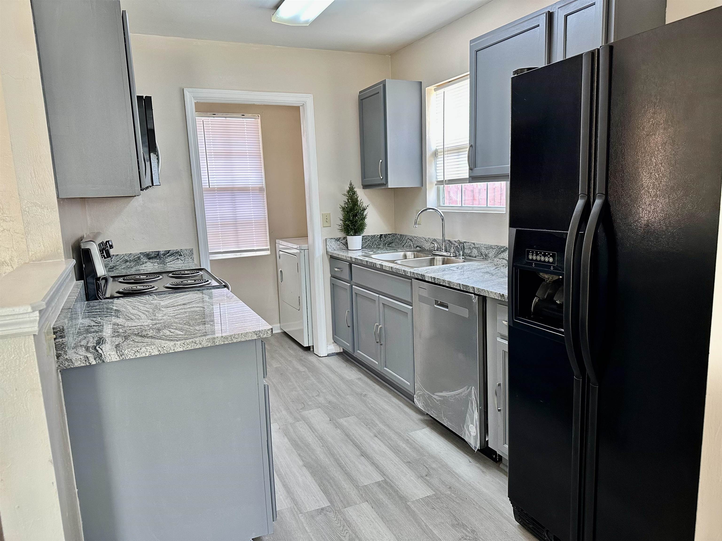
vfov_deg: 56.8
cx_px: 361
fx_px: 501
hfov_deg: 71.6
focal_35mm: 24
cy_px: 270
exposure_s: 1/120
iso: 200
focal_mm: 6.86
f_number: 1.78
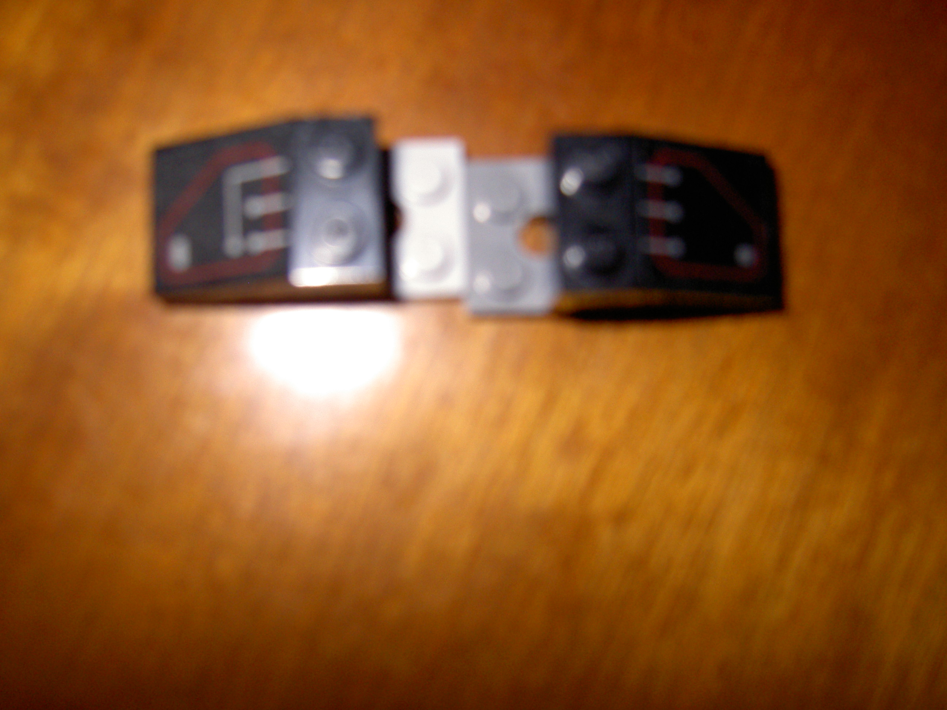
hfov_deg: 54.0
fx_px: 930
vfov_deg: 41.8
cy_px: 355
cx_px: 474
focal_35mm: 34
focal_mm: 5.6
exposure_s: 1/60
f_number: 2.8
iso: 100
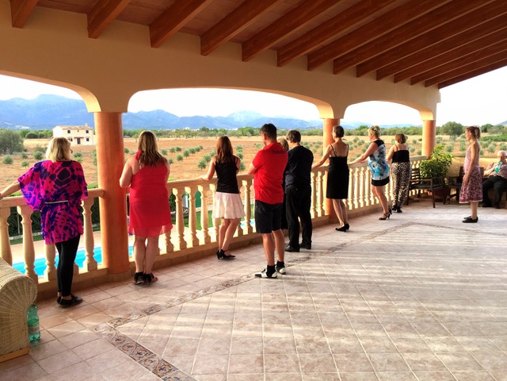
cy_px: 190
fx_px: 425
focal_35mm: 29
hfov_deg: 61.7
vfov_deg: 48.2
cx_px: 254
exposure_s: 1/207
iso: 32
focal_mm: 4.15
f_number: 2.2
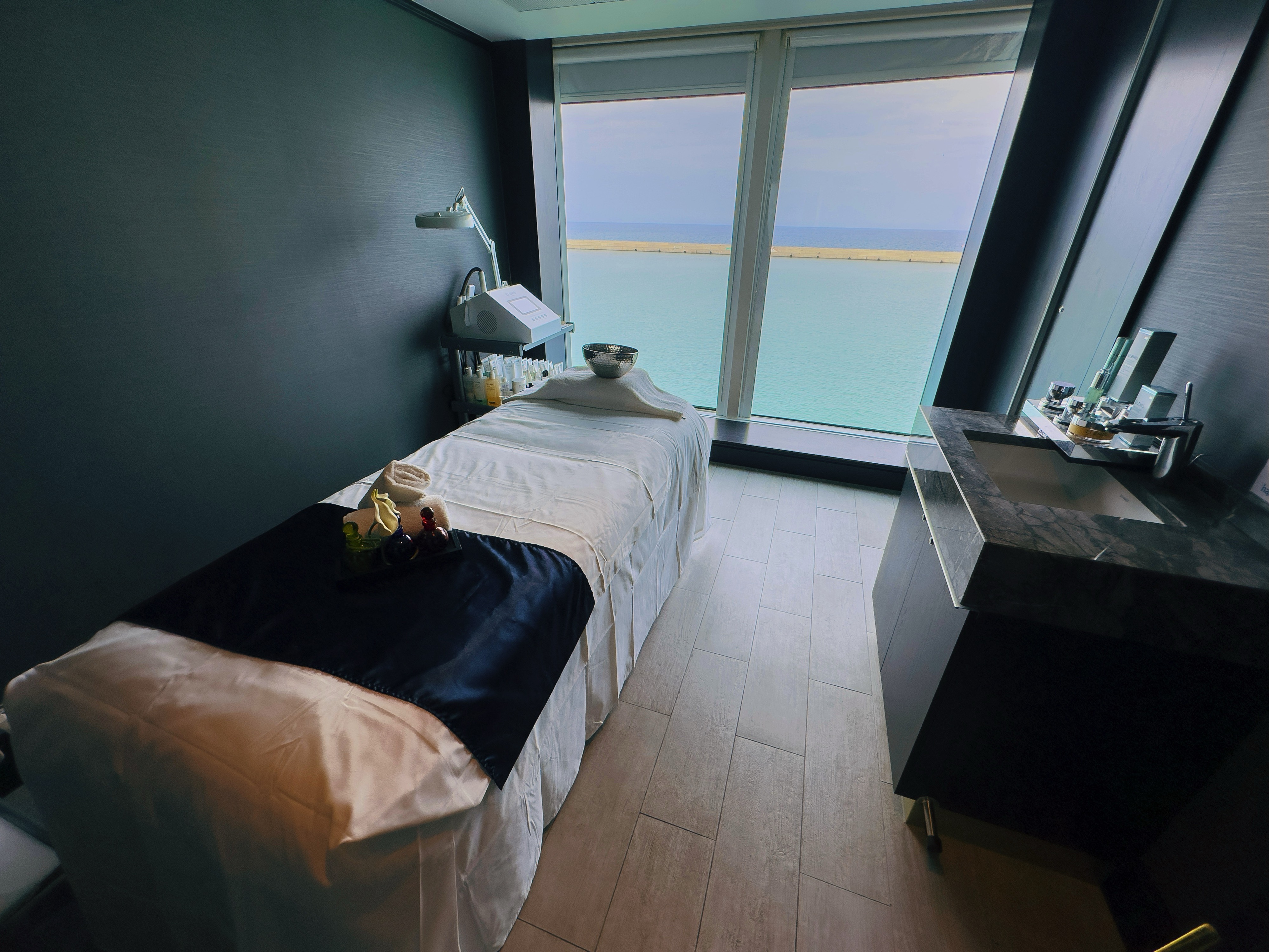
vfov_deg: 85.7
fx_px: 513
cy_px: 476
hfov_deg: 102.1
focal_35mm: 14
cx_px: 634
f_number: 2.2
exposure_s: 1/100
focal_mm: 2.22
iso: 40
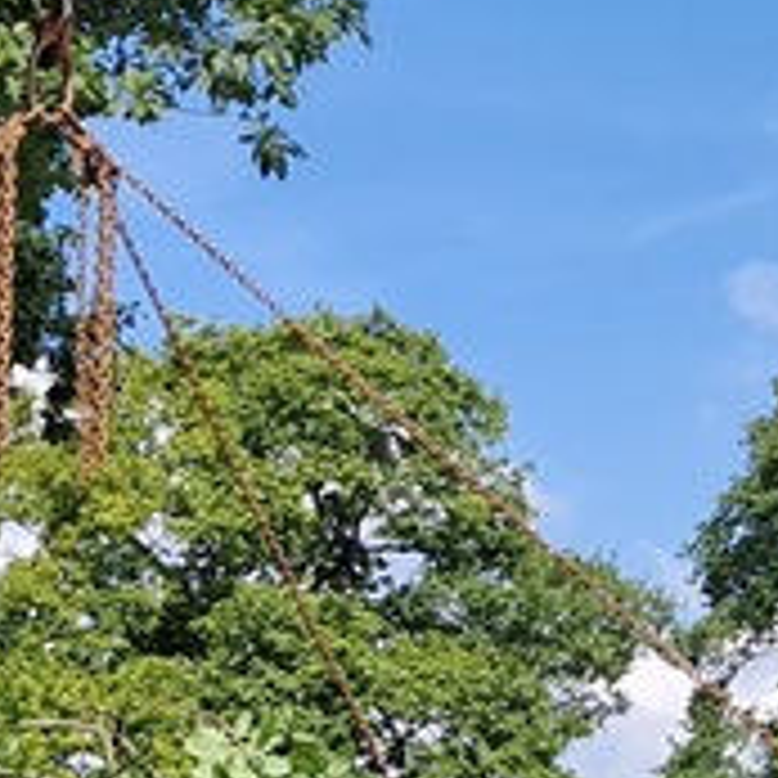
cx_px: -171
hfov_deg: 12.1
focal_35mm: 141
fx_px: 3585
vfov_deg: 11.5
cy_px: 1376
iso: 50
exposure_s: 1/672
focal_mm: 6.4
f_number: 1.8
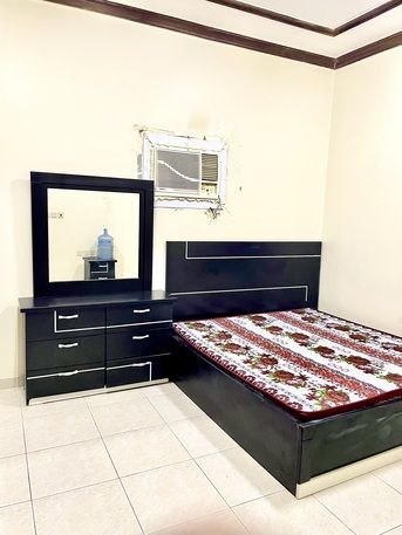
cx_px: 201
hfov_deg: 53.1
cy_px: 268
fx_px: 402
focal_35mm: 26
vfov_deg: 67.3
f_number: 1.6
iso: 320
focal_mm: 4.2
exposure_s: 1/60
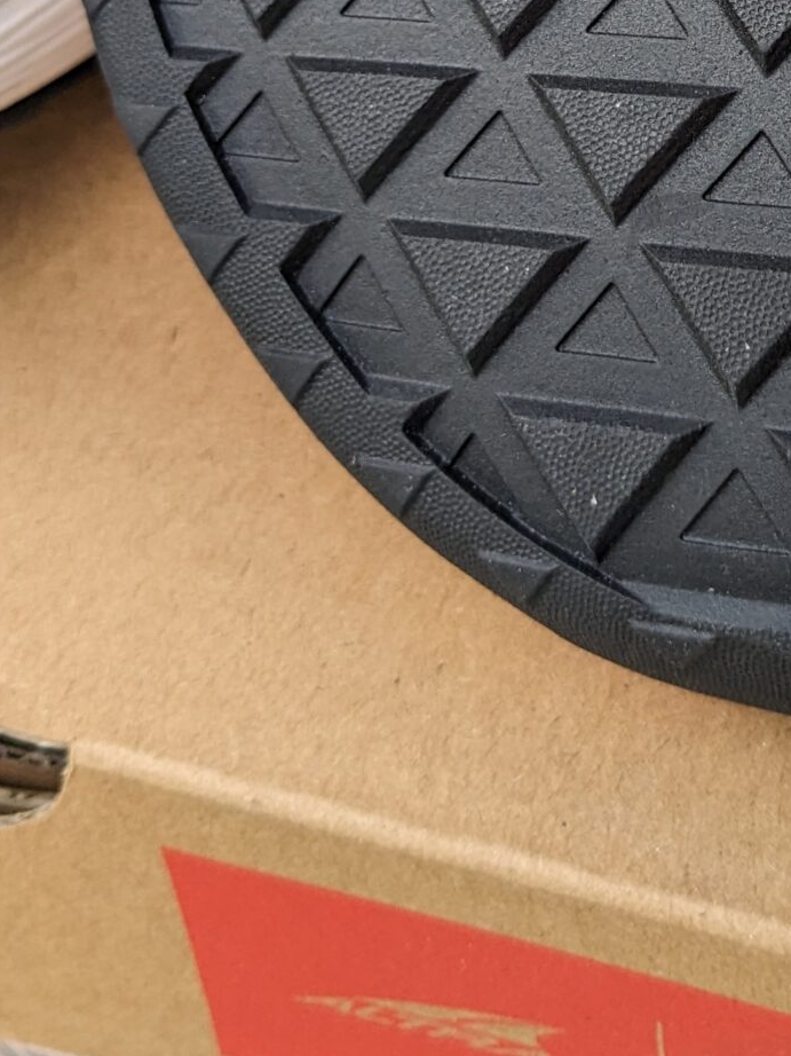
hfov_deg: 19.0
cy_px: -178
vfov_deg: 23.9
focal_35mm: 75
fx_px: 2286
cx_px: 813
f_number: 1.73
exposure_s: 1/557
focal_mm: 4.38
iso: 45
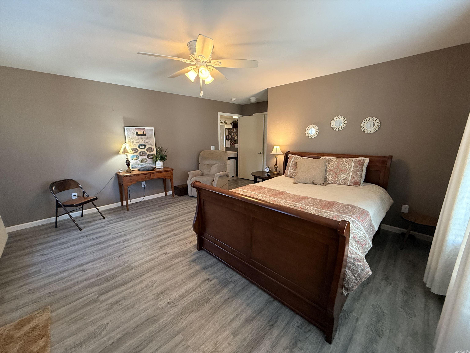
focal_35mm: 14
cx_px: 235
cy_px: 176
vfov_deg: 85.7
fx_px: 190
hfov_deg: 102.1
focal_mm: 2.22
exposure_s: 1/60
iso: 400
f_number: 2.2
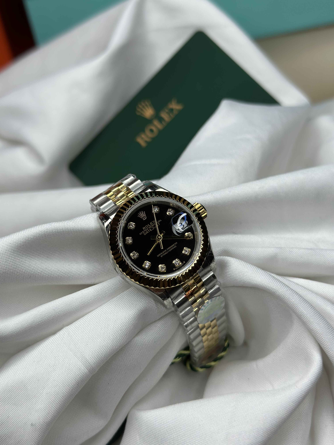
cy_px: 222
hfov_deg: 30.3
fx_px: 618
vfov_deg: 39.7
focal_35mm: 48
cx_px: 167
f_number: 1.78
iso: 80
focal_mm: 6.86
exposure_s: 1/594
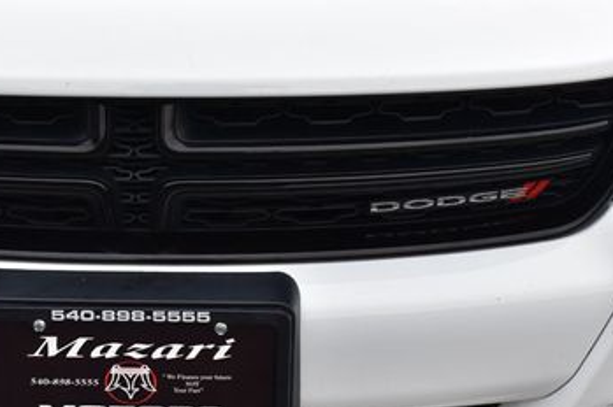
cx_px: 172
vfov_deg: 15.4
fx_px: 1497
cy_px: 316
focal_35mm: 88
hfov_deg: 23.0
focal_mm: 32
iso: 400
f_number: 8
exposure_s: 1/50
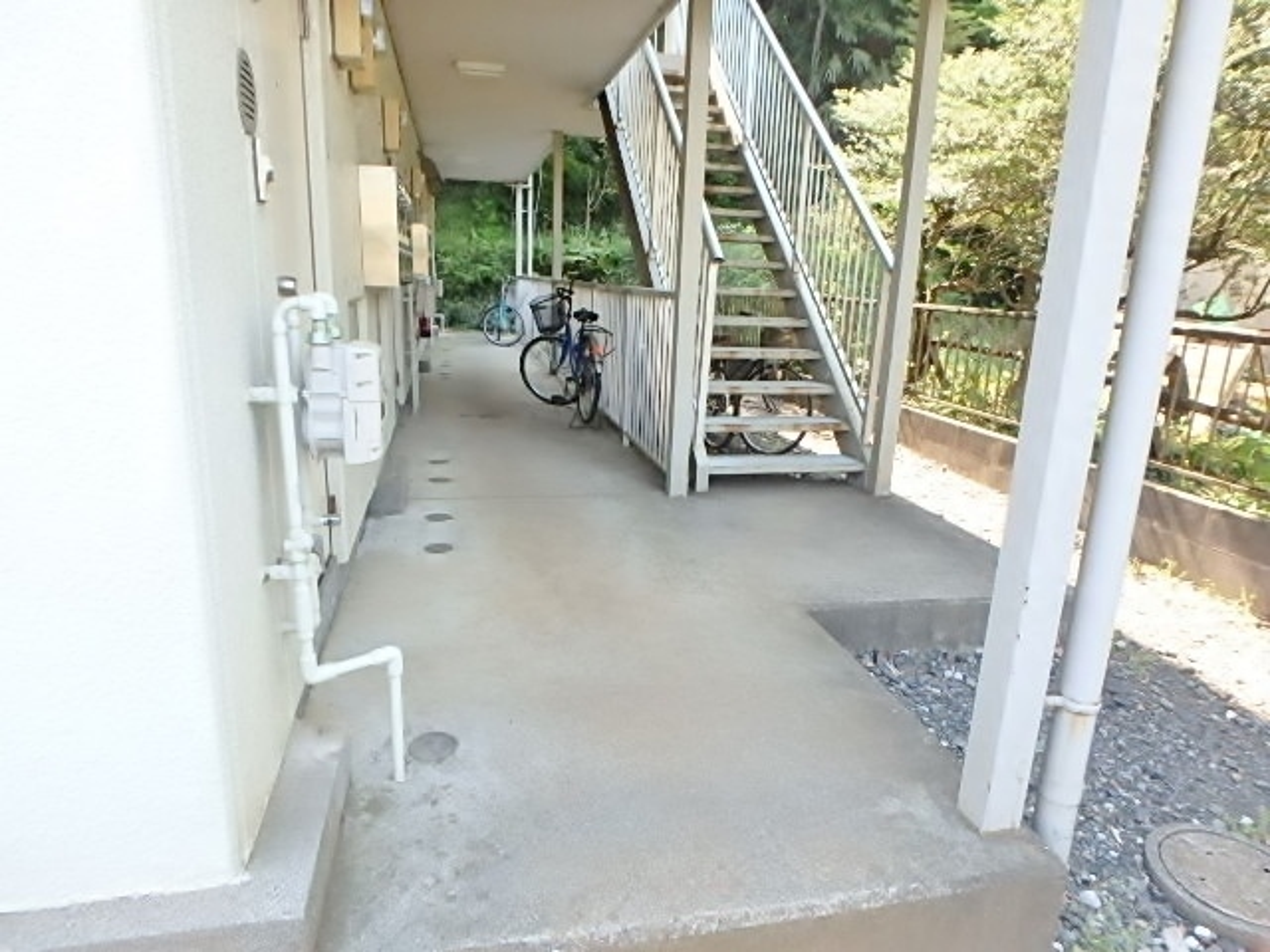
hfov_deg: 79.0
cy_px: 476
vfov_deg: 63.4
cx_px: 635
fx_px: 770
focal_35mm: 21
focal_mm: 3.7
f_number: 3.5
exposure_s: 1/250
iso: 500
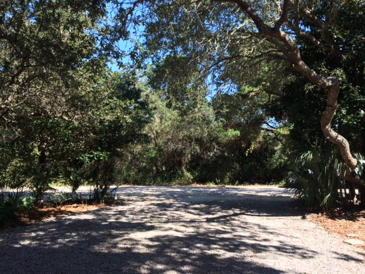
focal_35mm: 30
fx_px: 316
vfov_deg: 46.8
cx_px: 182
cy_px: 137
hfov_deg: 60.0
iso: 32
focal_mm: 4.12
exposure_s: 1/554
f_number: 2.2
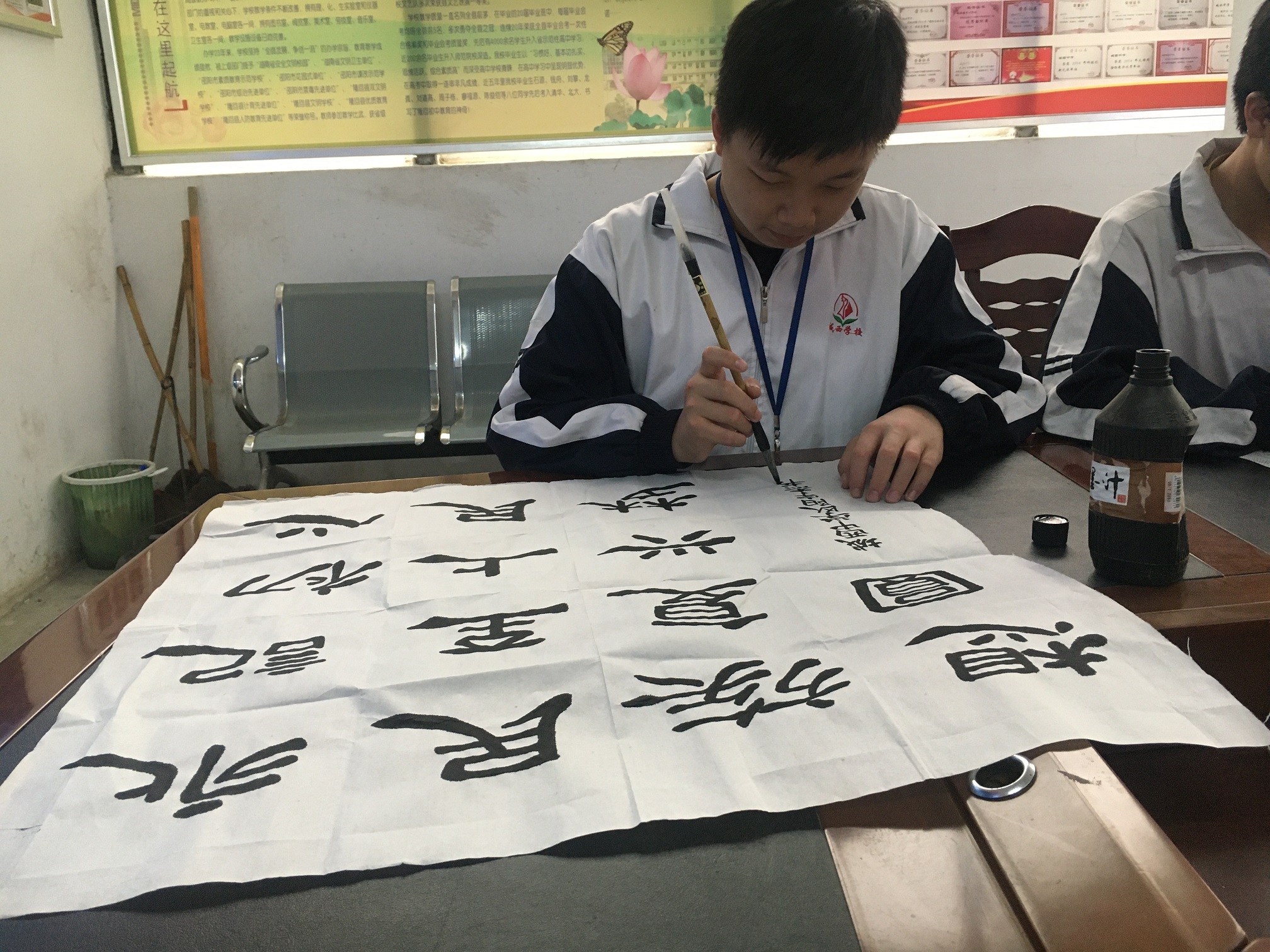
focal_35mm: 29
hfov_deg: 61.7
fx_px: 1064
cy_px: 476
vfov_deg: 48.2
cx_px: 635
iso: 160
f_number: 2.2
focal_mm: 4.15
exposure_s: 1/33
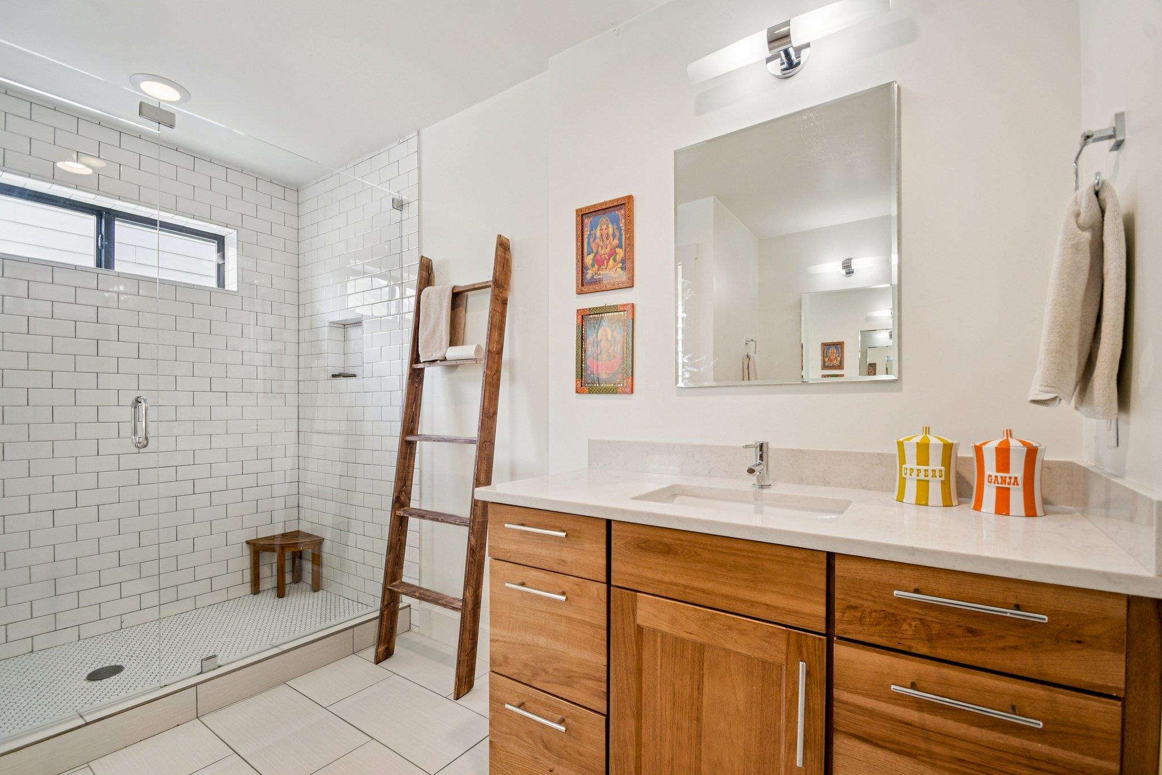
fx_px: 484
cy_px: 388
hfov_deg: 100.4
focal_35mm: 15
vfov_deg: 77.3
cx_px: 581
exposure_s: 1/10
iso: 400
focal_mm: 10
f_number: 8
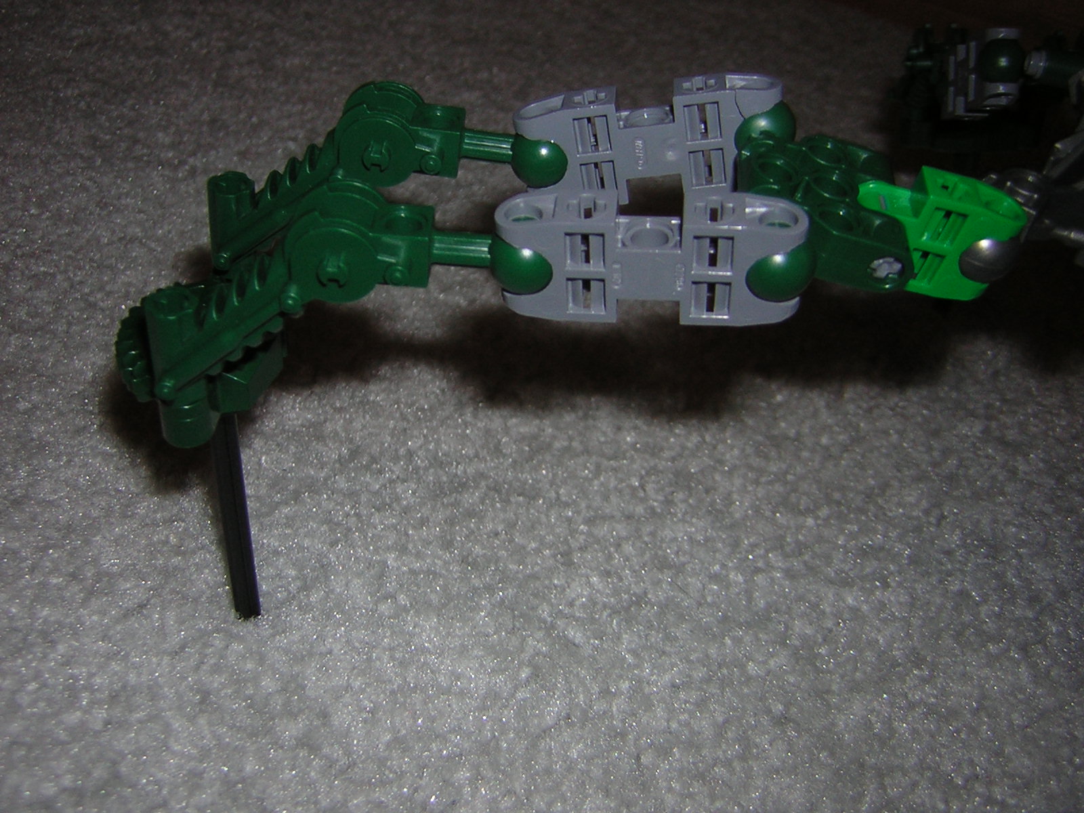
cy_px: 406
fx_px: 1127
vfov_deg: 39.7
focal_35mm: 36
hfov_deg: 51.4
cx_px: 542
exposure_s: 1/60.1
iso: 50
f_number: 2.6
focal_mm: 4.7
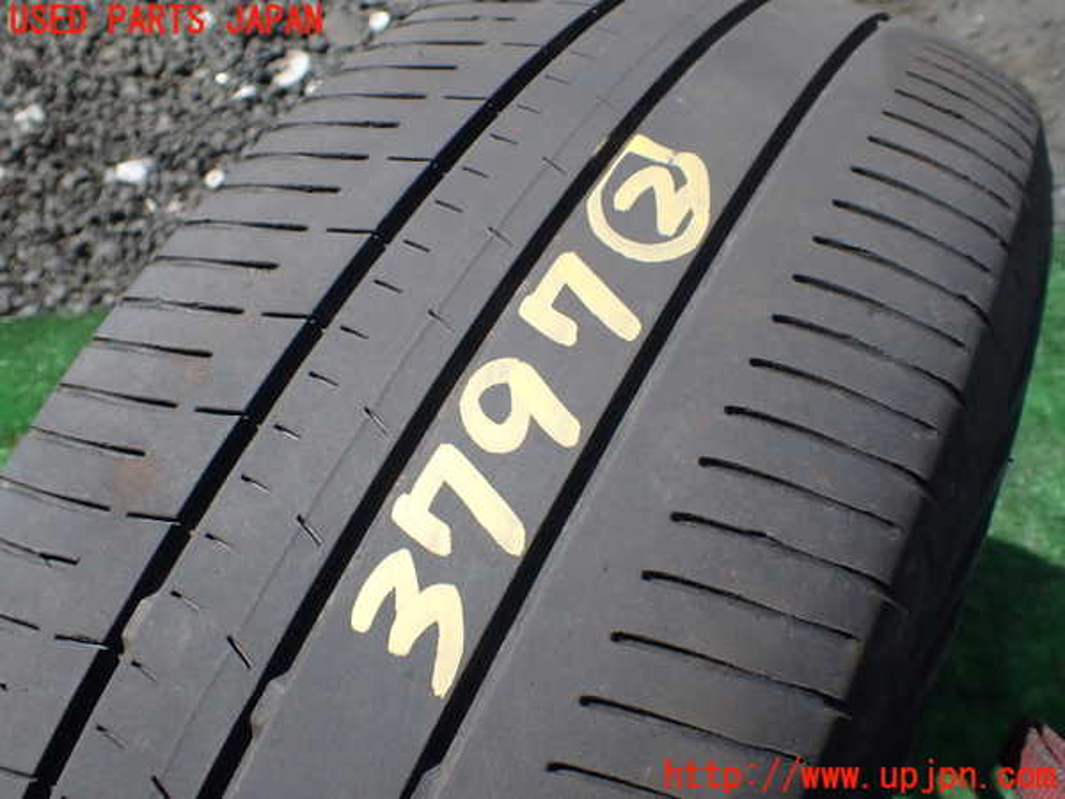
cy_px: 400
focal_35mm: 30
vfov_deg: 46.8
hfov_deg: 60.0
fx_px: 923
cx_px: 532
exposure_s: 1/640
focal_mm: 5.4
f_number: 3.2
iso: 100
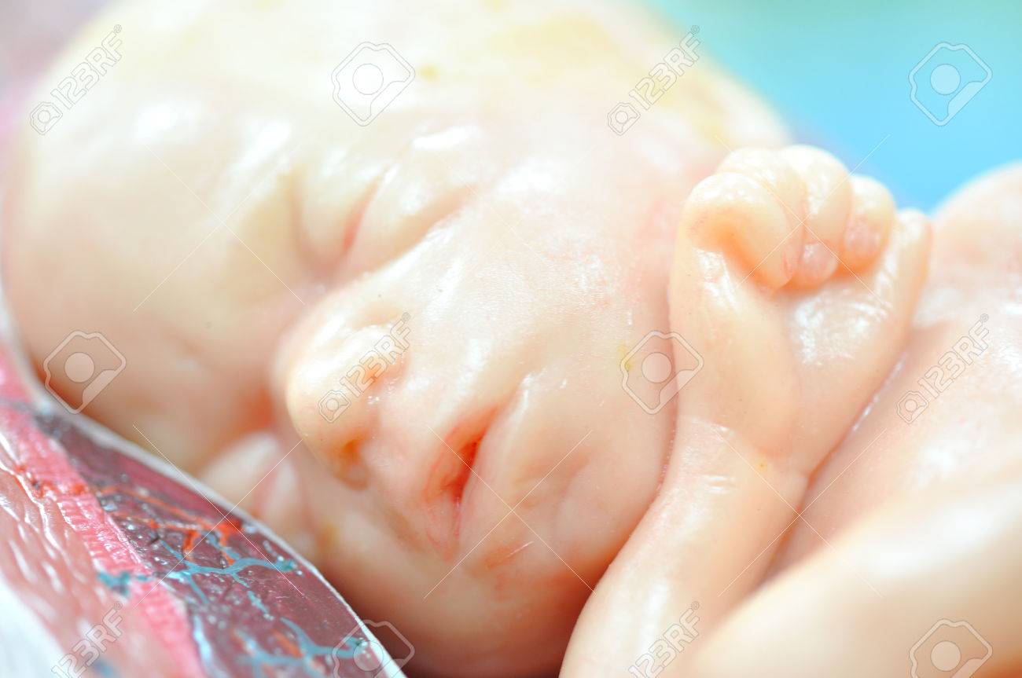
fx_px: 2551
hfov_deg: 22.7
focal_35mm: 90
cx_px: 511
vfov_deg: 15.1
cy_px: 339
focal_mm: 60
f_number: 3.2
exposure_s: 1/15
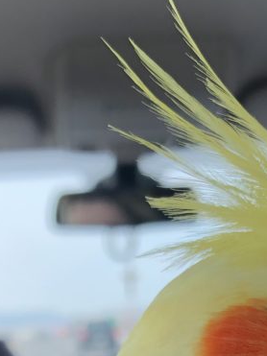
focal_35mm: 116
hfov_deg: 12.7
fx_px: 1194
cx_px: 87
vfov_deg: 15.6
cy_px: 541
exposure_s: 1/232
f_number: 1.8
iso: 20
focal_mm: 3.99
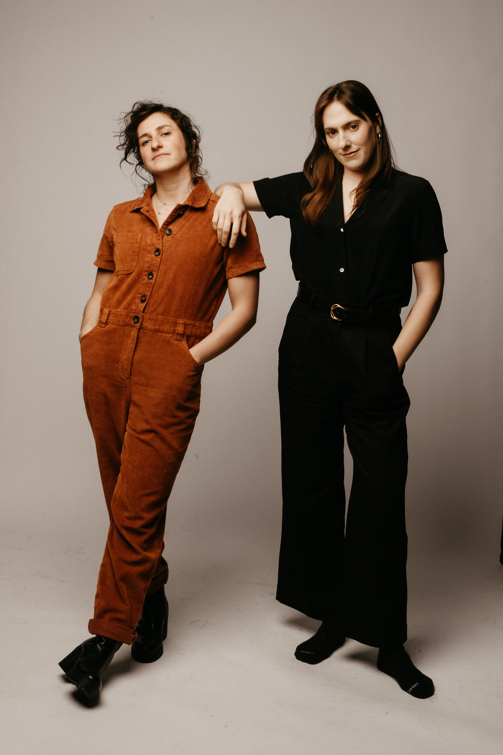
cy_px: 378
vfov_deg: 38.2
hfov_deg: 26.0
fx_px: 1091
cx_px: 252
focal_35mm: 52
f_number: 16
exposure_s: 1/160
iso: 160
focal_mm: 35
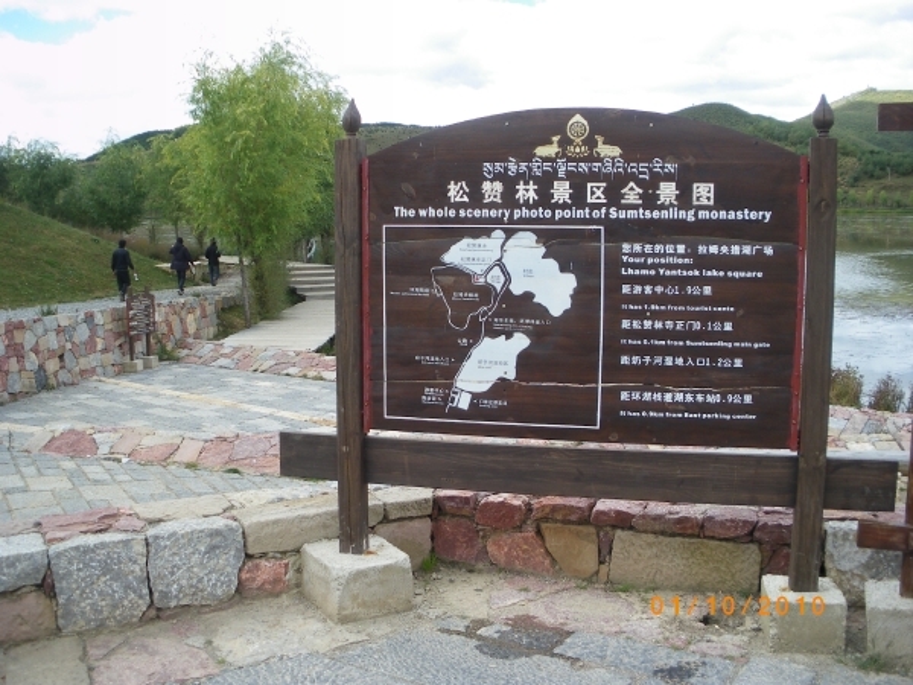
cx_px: 456
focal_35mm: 36
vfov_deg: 39.7
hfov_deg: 51.4
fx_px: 950
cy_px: 342
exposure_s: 1/200
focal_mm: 6.3
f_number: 3.5
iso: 80
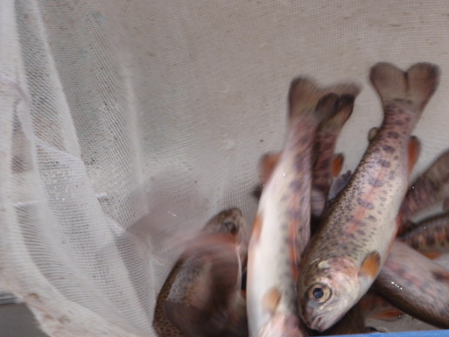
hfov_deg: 21.5
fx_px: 1181
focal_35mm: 91
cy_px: 200
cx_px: 250
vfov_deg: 16.2
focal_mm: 13.18
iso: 64
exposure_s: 1/60
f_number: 7.1
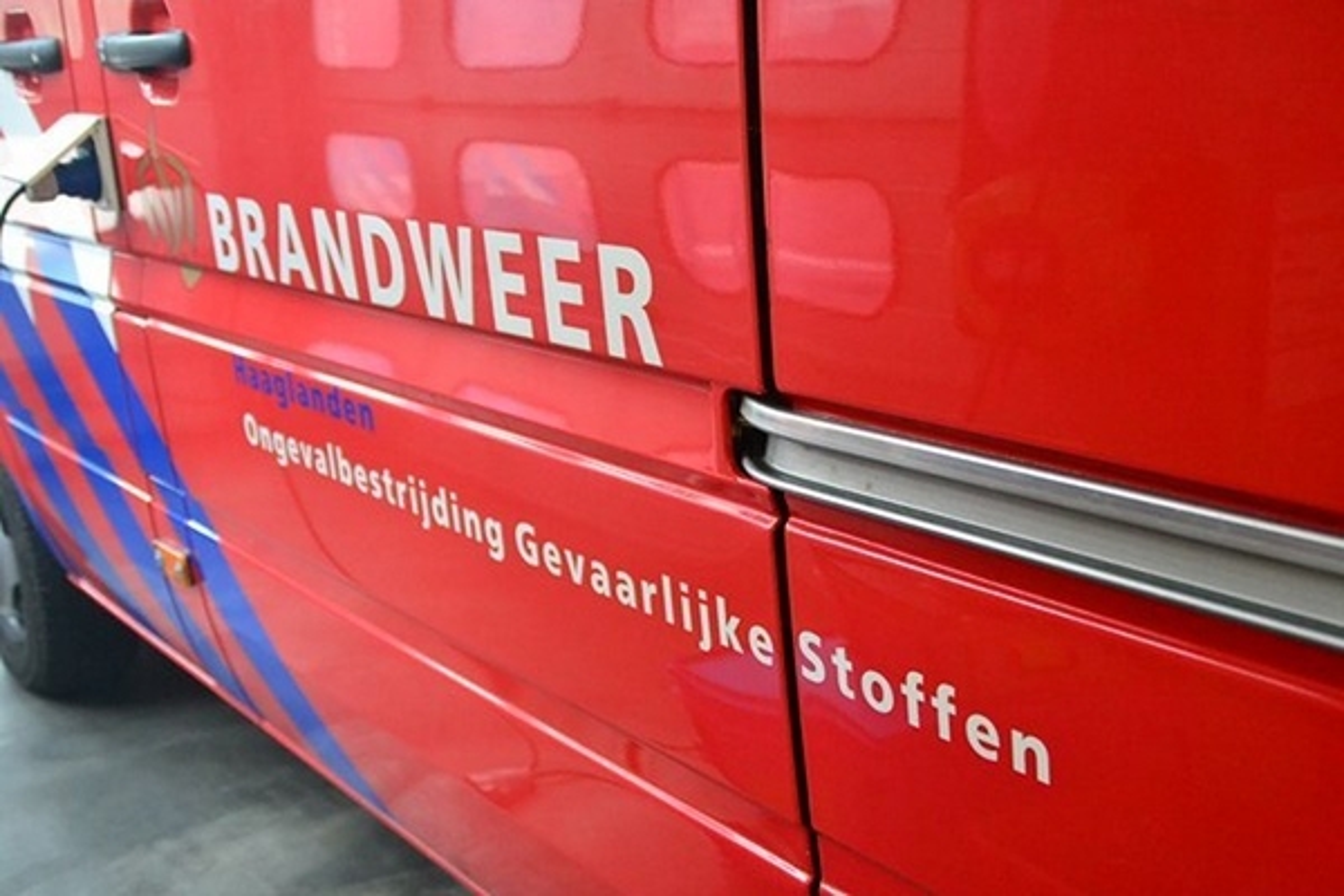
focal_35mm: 48
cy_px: 448
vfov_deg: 28.1
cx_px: 672
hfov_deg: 41.1
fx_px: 1792
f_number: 5
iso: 3200
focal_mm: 32
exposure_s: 1/100
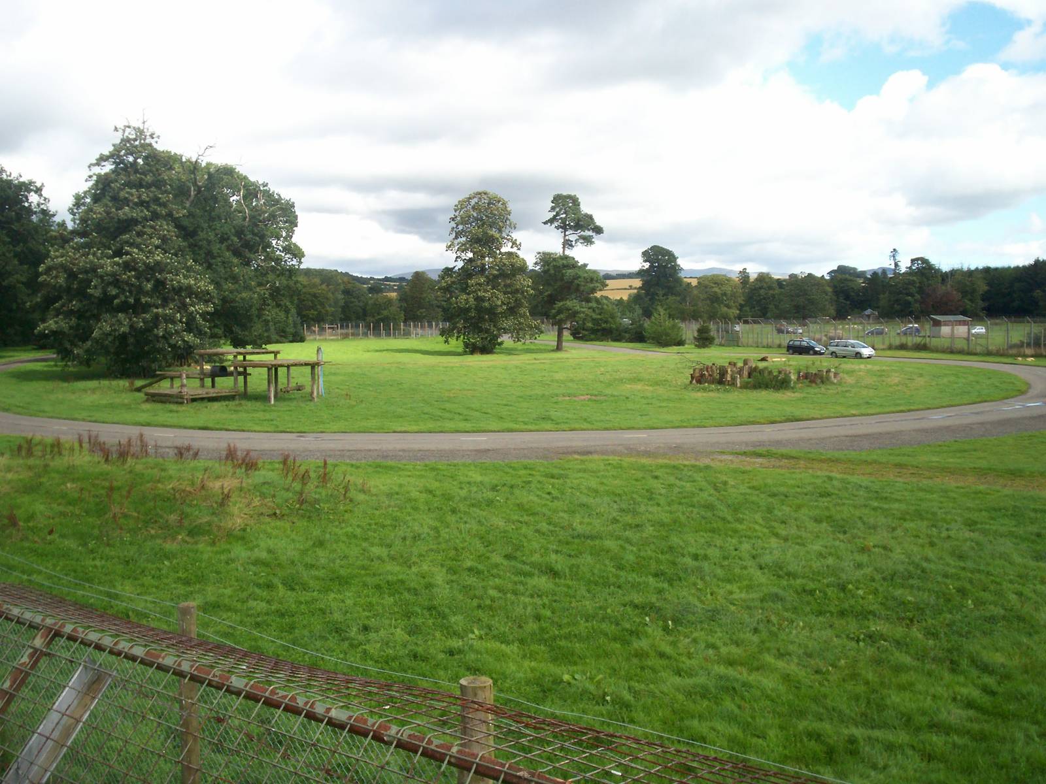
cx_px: 523
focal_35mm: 36
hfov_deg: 51.4
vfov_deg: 39.7
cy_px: 392
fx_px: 1088
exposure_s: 1/295
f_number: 4.5
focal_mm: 5.9
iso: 100
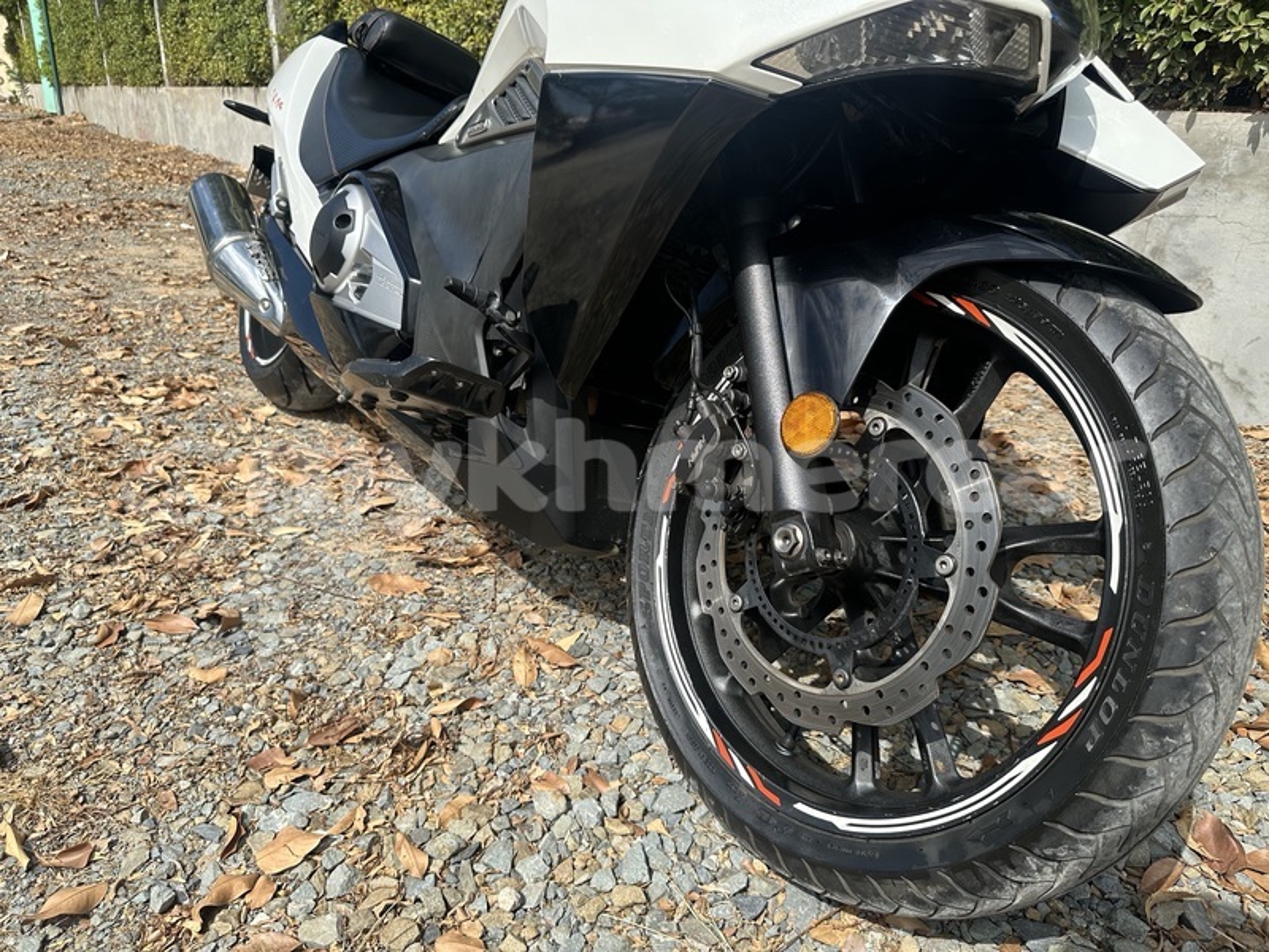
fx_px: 880
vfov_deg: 56.8
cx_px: 634
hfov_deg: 71.6
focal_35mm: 24
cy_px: 476
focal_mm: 6.86
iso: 80
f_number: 1.78
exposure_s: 1/3356
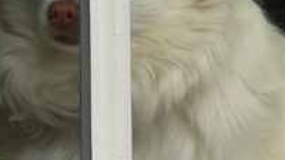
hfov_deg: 2.0
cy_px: 54
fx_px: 8183
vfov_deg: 1.1
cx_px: 154
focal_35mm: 1084
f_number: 4
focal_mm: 72
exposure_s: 1/400
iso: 100
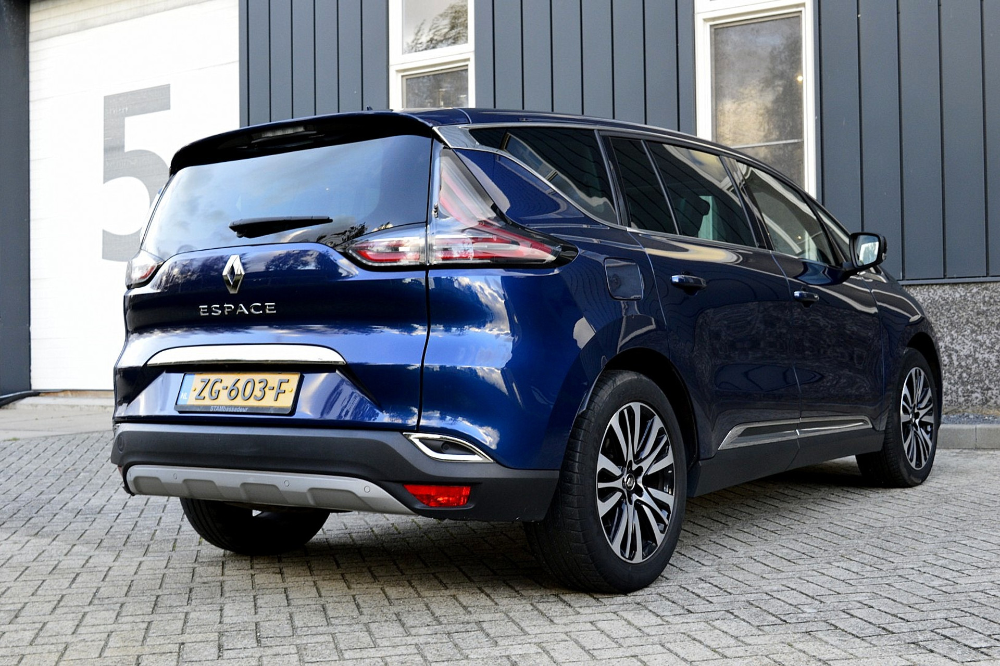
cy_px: 333
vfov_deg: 28.9
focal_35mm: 46
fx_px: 1292
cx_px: 500
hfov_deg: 42.3
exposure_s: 1/60
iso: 800
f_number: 8
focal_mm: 31
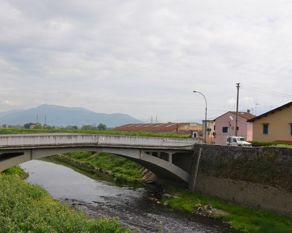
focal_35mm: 43
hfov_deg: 42.9
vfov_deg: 34.8
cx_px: 156
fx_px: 371
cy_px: 136
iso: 100
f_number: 8
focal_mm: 18
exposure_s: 1/250
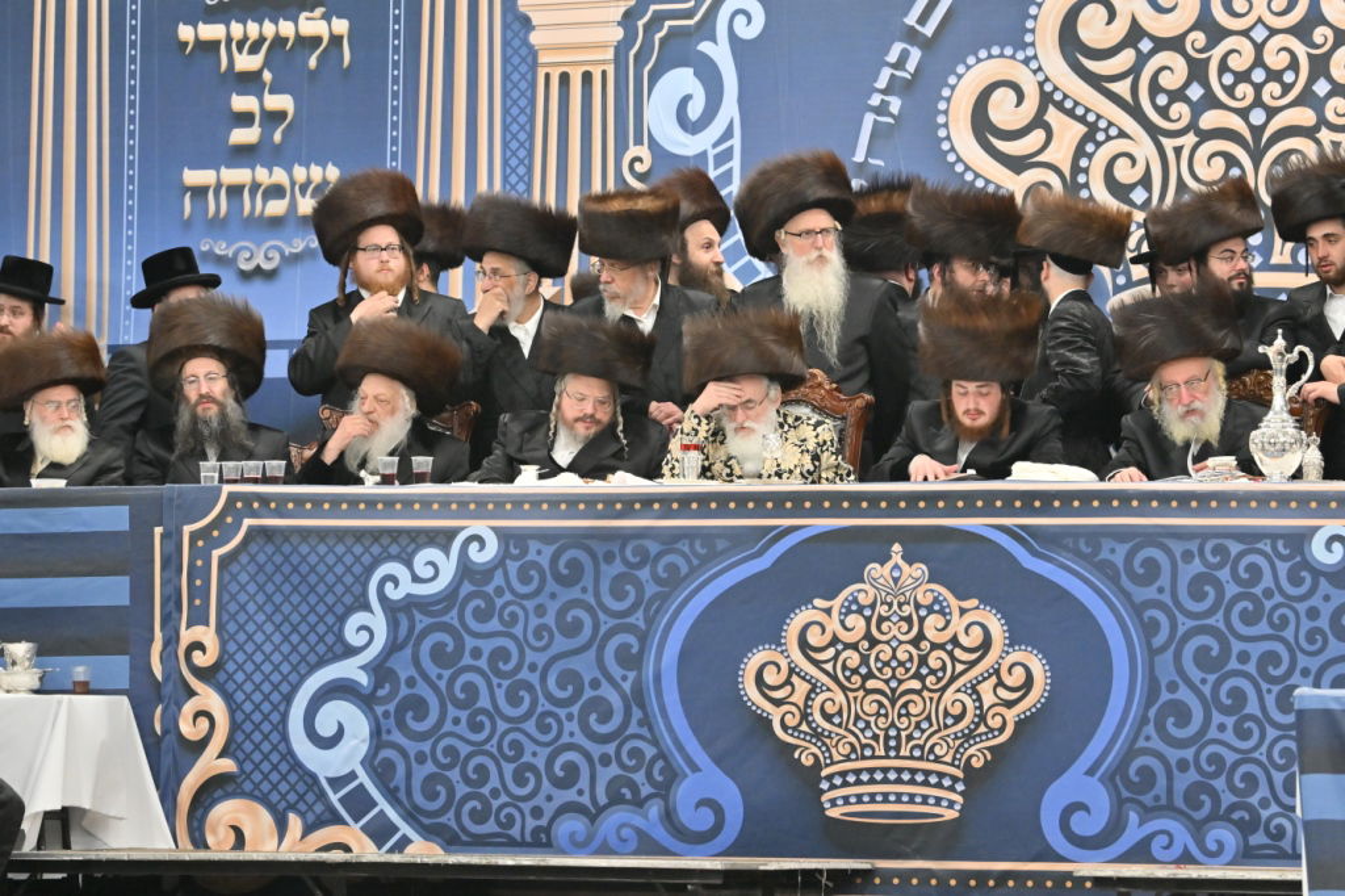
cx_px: 672
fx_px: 7544
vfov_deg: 6.8
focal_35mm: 202
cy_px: 448
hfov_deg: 10.2
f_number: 4
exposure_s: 1/320
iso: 1250
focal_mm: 135
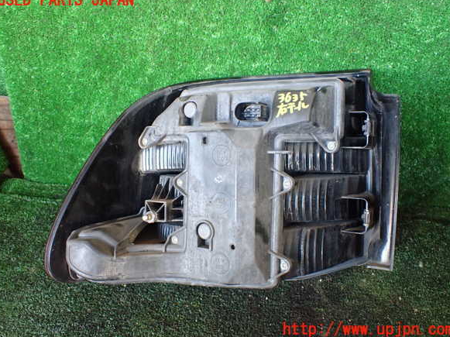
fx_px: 403
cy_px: 165
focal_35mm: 31
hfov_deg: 58.4
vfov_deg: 45.4
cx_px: 225
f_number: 2.3
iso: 800
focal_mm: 5.4
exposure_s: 1/80
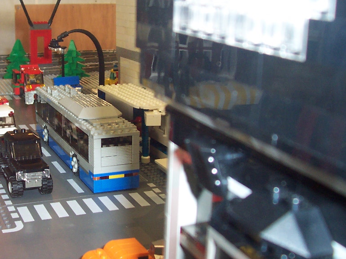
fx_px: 580
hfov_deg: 32.6
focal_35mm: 58
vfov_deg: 25.2
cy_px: 115
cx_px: 89
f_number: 2.8
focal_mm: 5.6
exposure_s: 1/60
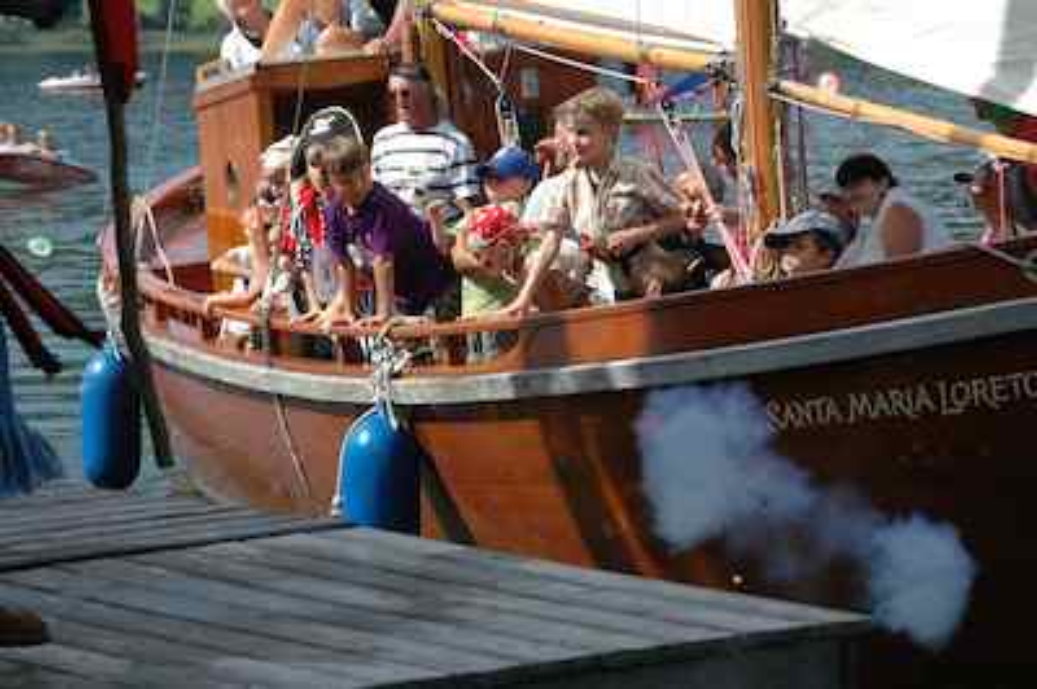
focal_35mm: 138
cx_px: 518
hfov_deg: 14.9
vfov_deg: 9.9
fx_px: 3972
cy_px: 344
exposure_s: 1/500
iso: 200
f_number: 5.6
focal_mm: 92
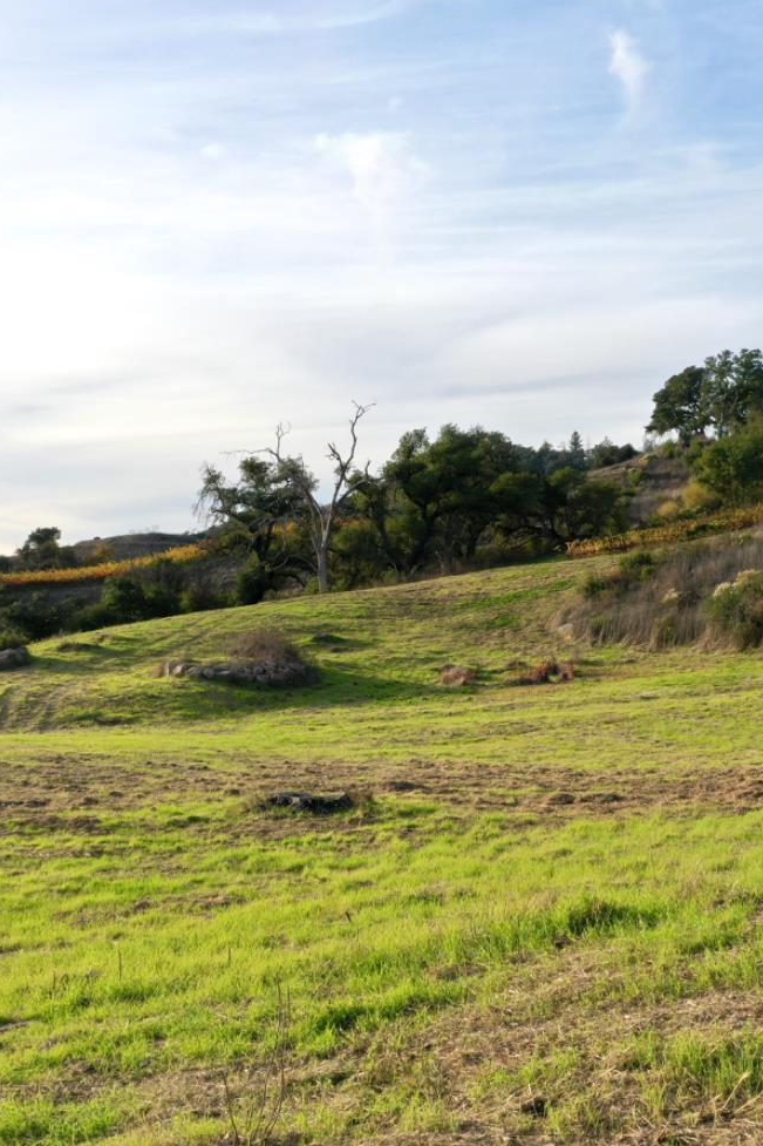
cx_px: 544
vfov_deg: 45.4
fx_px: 1367
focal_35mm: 43
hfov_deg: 30.8
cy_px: 577
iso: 100
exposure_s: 1/200
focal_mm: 10.26
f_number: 6.3
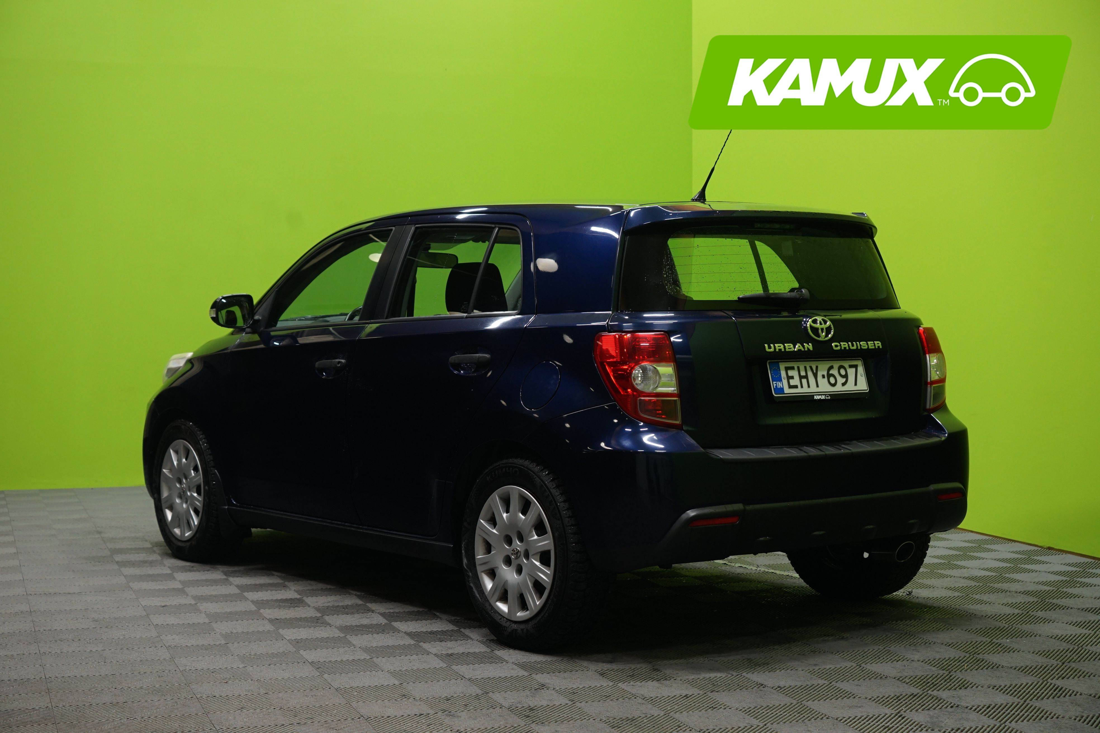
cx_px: 550
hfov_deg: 35.6
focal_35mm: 56
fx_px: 1711
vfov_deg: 24.2
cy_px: 366
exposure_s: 1/20
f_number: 5.6
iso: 800
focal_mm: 56
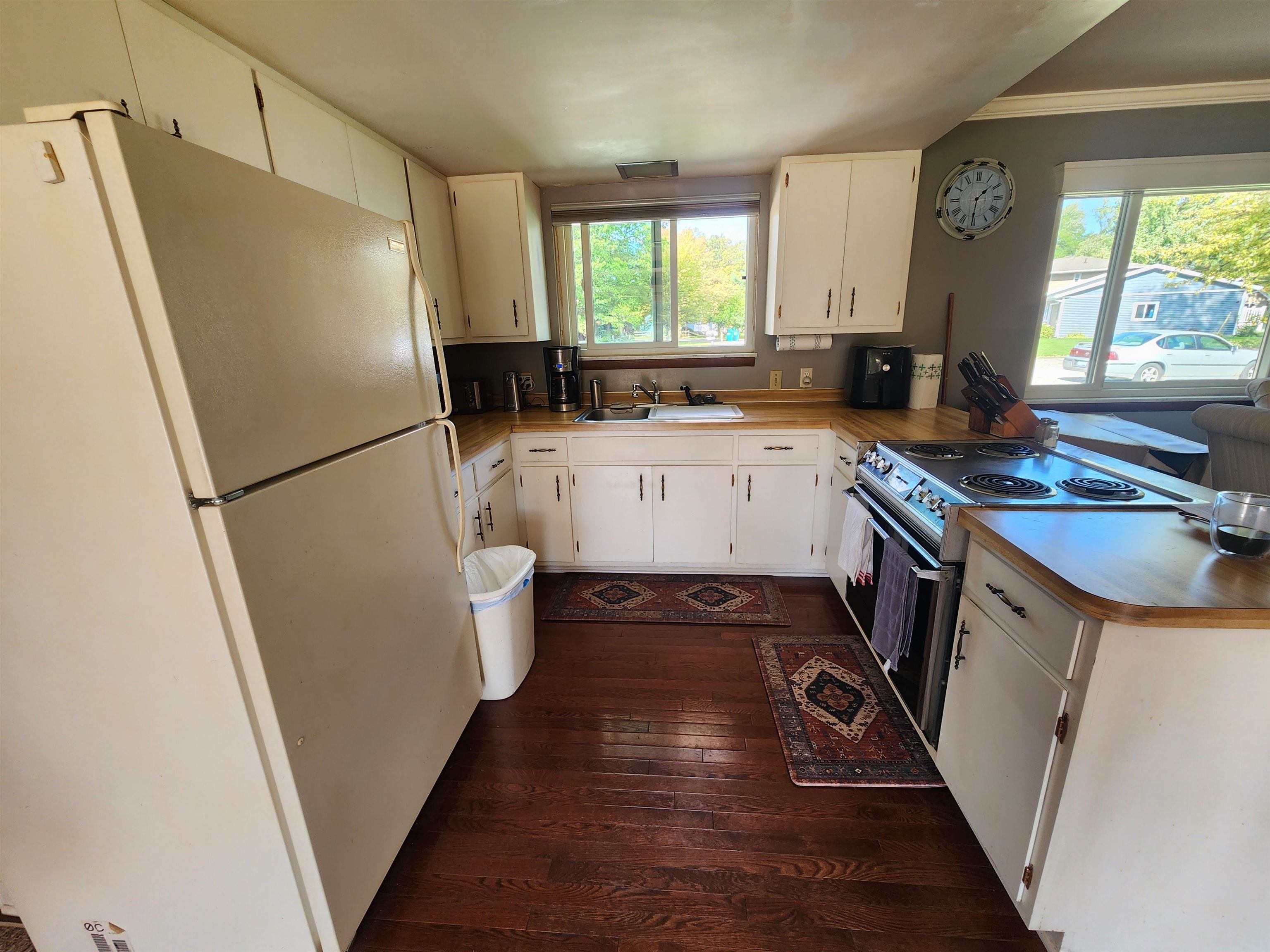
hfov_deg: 106.2
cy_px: 476
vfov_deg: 89.9
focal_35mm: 13
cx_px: 635
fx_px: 477
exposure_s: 1/60
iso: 80
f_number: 2.2
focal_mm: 2.2
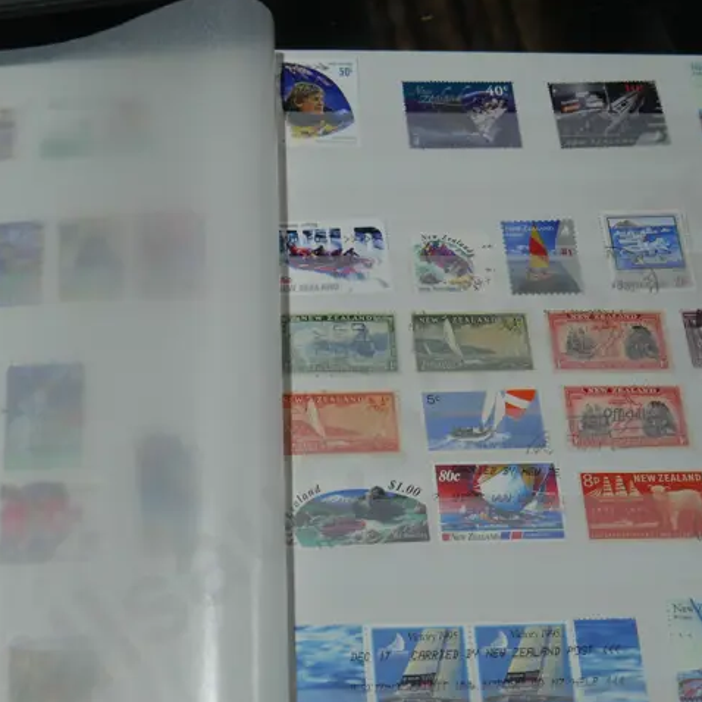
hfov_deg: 32.1
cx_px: 279
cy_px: 515
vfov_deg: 31.7
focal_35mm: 53
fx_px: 1216
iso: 200
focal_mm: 14
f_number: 4.5
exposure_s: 1/200
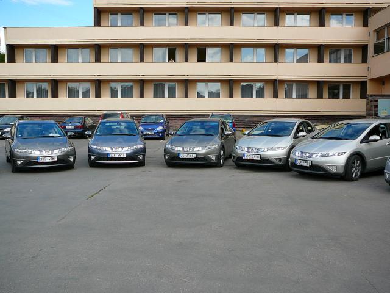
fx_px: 394
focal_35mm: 35
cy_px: 146
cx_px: 195
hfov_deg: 52.6
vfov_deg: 40.7
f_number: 2.8
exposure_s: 1/800
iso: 80
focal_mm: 5.2
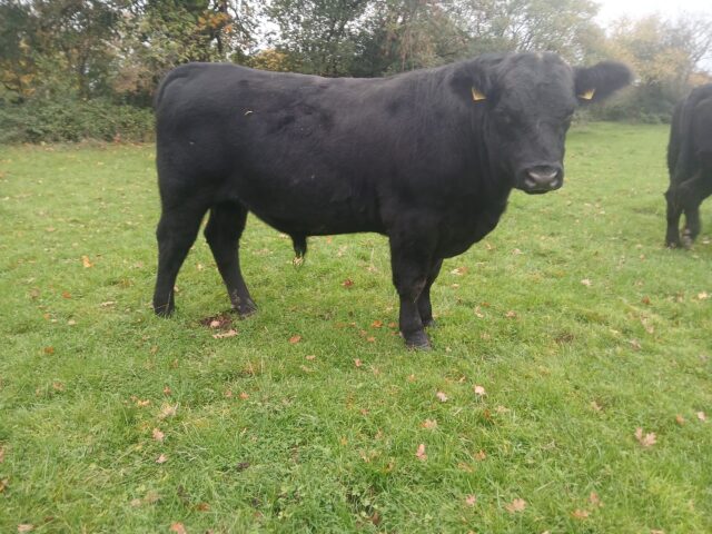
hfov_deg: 67.3
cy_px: 267
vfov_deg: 53.1
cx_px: 356
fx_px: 535
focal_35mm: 26
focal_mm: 3.98
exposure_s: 1/50
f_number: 1.8
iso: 125
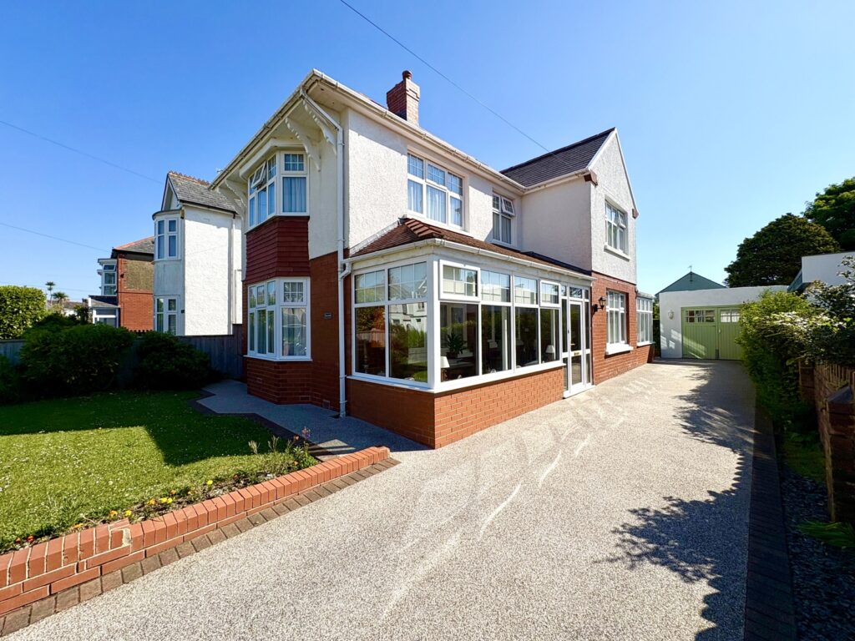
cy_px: 320
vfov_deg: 85.7
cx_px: 428
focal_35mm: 14
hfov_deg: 102.1
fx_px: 346
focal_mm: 2.22
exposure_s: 1/3106
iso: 50
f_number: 2.2
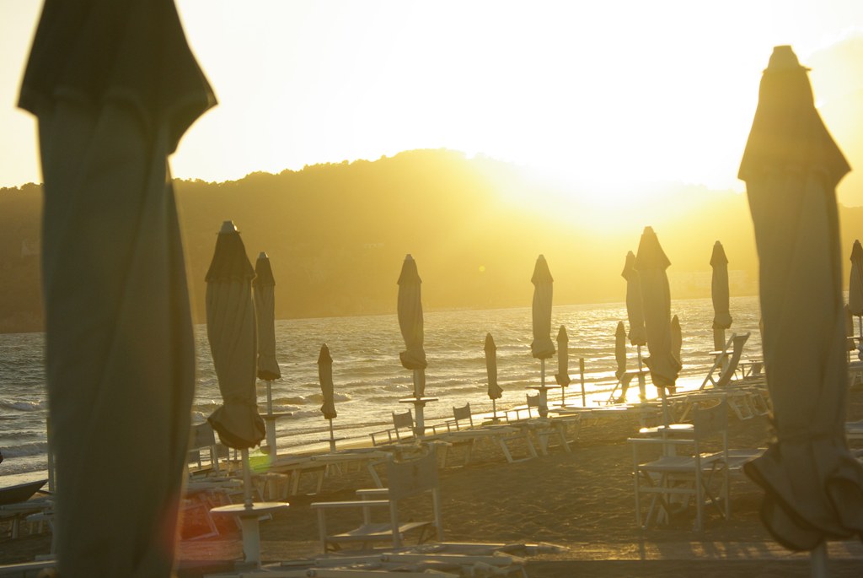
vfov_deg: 12.5
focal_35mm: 110
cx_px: 432
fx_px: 2628
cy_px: 289
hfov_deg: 18.7
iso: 200
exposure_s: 1/350
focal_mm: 73
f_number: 8
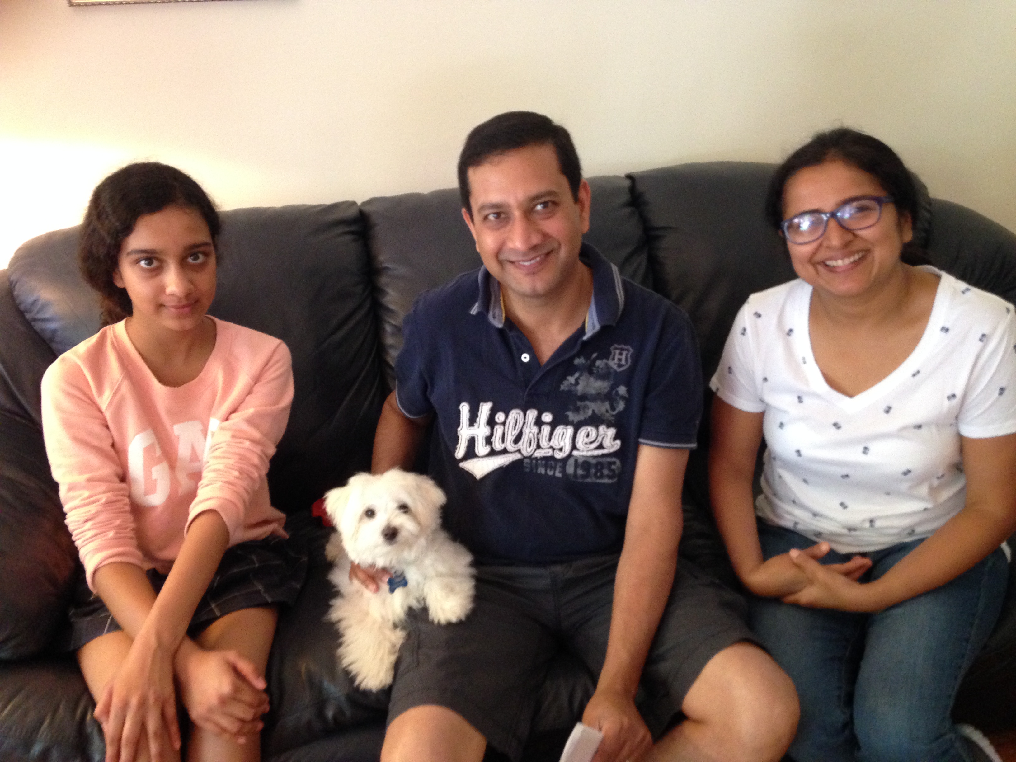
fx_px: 969
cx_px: 508
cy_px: 381
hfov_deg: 55.4
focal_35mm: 33
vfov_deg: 42.9
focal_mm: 4.12
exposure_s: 1/17
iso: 320
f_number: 2.4
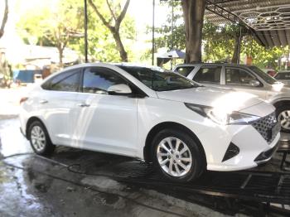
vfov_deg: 49.7
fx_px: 234
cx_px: 145
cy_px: 108
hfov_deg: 63.5
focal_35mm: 28
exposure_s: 1/116
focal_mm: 3.99
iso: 20
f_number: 1.8
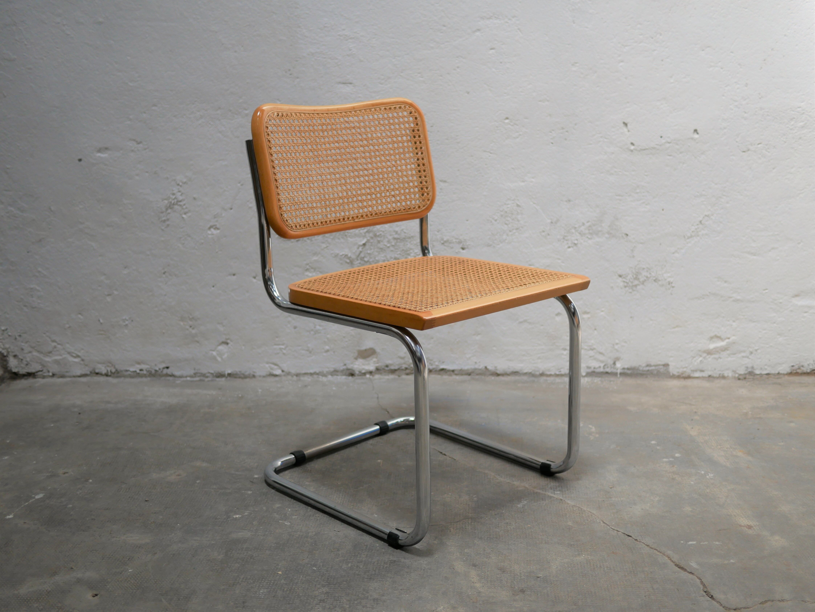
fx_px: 942
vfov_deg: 36.0
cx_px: 408
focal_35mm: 40
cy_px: 306
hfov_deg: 46.8
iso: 200
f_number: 1.7
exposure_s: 1/125
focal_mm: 20
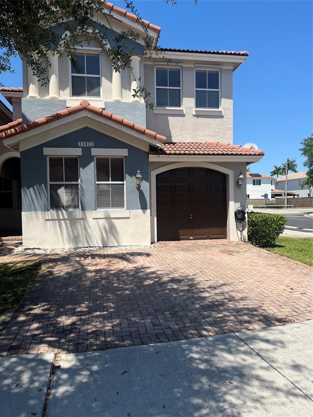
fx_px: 313
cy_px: 208
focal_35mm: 26
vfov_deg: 67.3
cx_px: 156
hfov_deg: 53.1
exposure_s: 1/3623
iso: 50
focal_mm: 5.1
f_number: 1.6
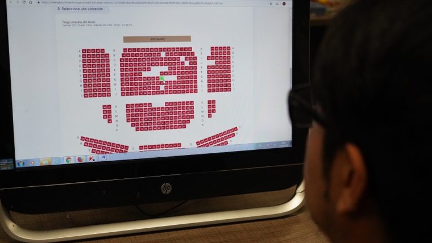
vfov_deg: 21.8
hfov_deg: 37.8
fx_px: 630
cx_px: 216
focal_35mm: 55
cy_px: 141
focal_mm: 52
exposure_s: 1/2000
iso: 12800
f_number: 5
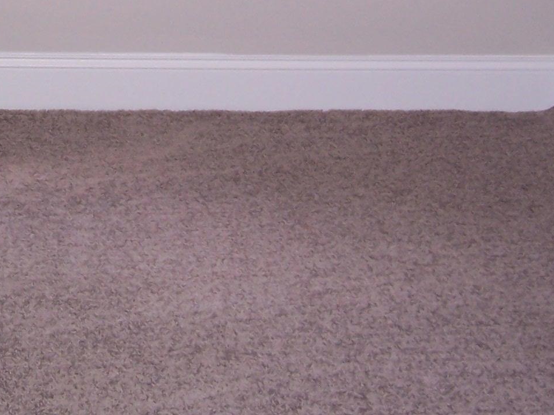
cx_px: 77
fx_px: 1456
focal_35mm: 91
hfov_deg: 21.2
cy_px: -112
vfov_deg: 15.5
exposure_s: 1/60
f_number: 2.7
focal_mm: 5.6
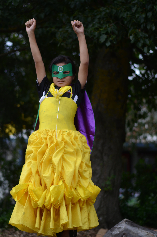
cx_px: 78
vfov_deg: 27.0
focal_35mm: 75
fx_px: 493
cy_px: 118
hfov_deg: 18.1
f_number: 2
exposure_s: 1/3200
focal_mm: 50
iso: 250
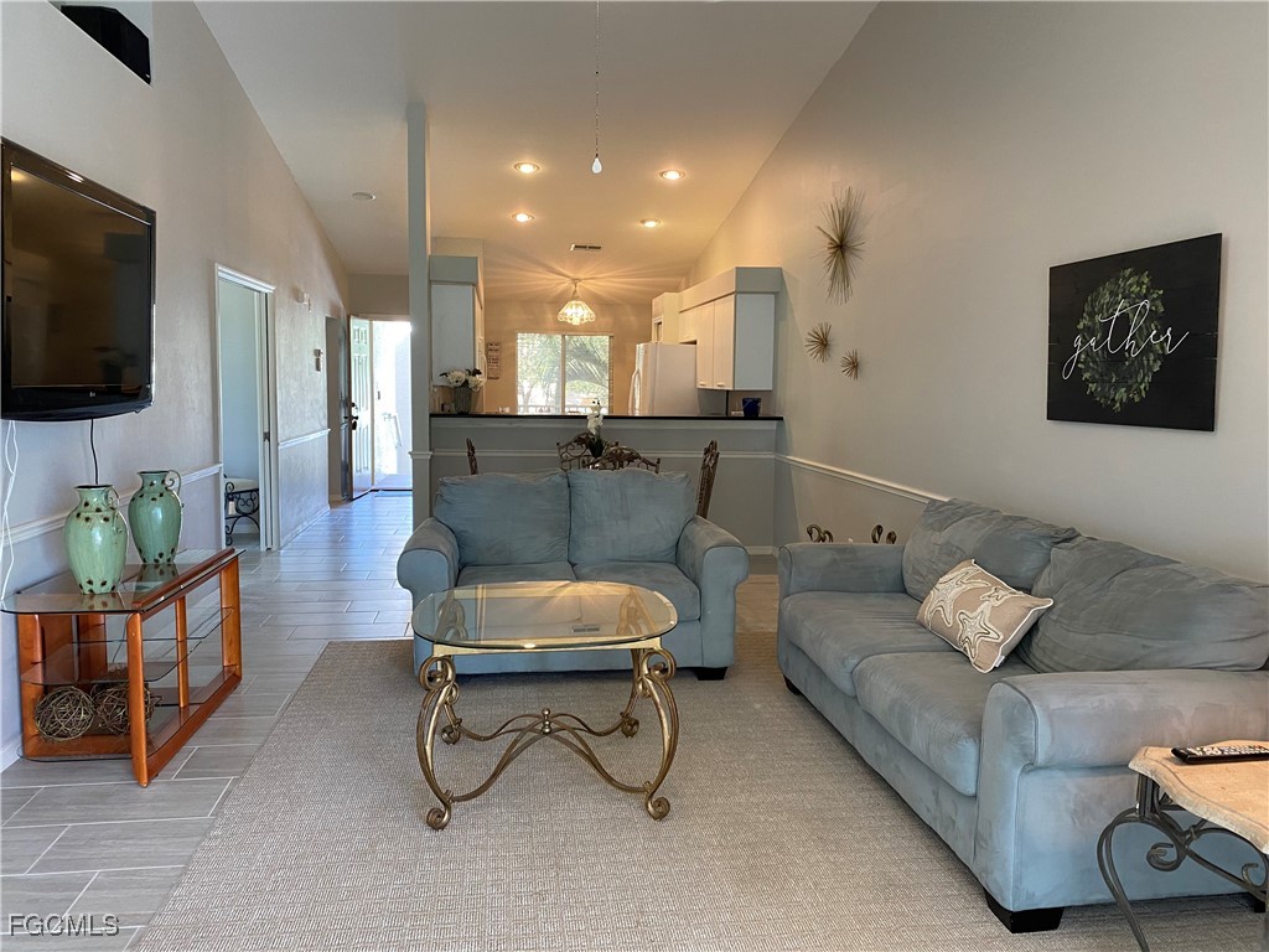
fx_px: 953
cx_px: 634
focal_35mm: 26
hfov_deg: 67.3
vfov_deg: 53.1
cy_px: 476
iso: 125
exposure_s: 1/60
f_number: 1.8
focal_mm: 4.25
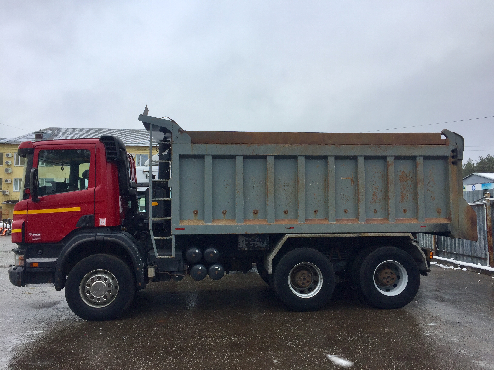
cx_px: 247
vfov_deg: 48.2
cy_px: 185
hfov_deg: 61.7
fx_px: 414
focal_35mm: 29
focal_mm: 4.15
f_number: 2.2
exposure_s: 1/329
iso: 32
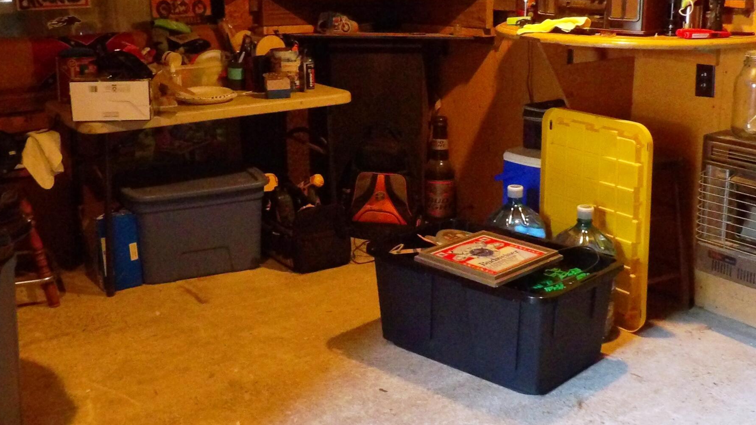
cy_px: 176
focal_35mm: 44
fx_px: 882
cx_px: 375
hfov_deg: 46.4
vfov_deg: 27.1
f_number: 3.2
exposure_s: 1/15
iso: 800
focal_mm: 4.3
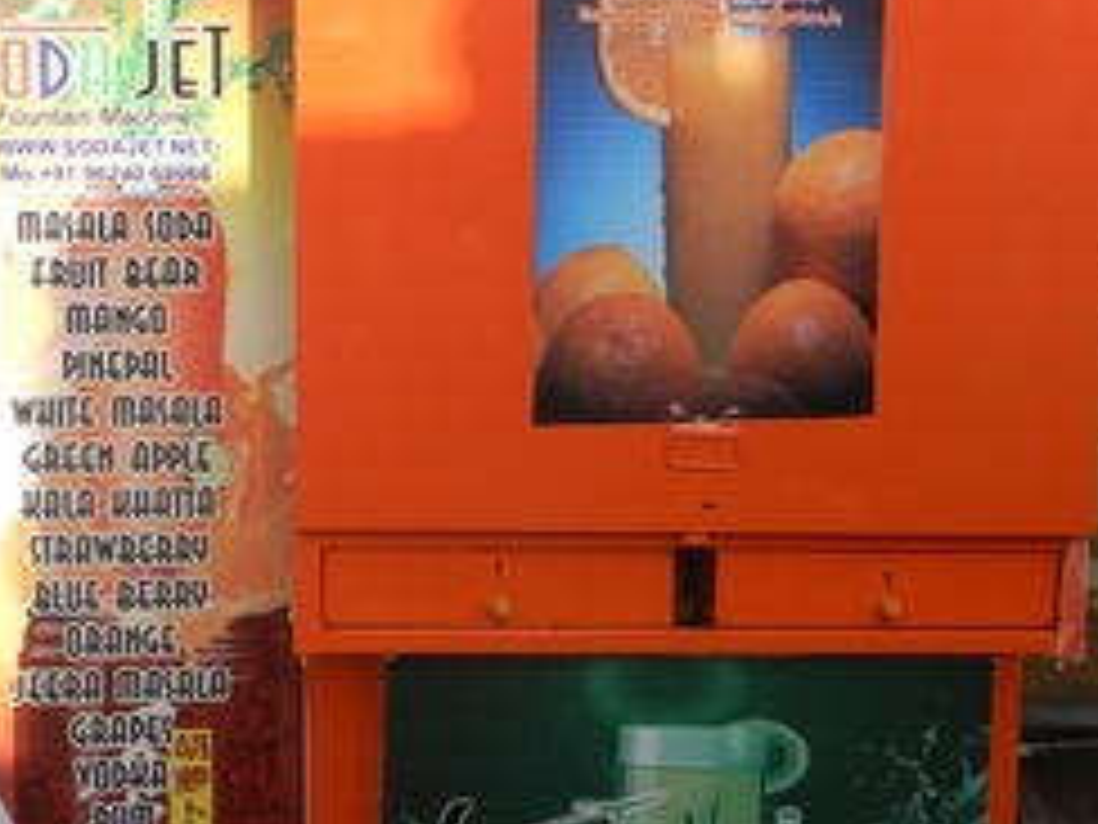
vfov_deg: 17.5
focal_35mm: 84
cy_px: 304
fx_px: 2664
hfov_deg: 23.3
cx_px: 639
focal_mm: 7.3
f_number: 3.8
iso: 80
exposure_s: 1/265
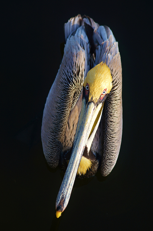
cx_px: 76
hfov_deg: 14.0
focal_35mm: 98
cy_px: 116
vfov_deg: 20.9
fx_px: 623
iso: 100
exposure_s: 1/125
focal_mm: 65
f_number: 4.5
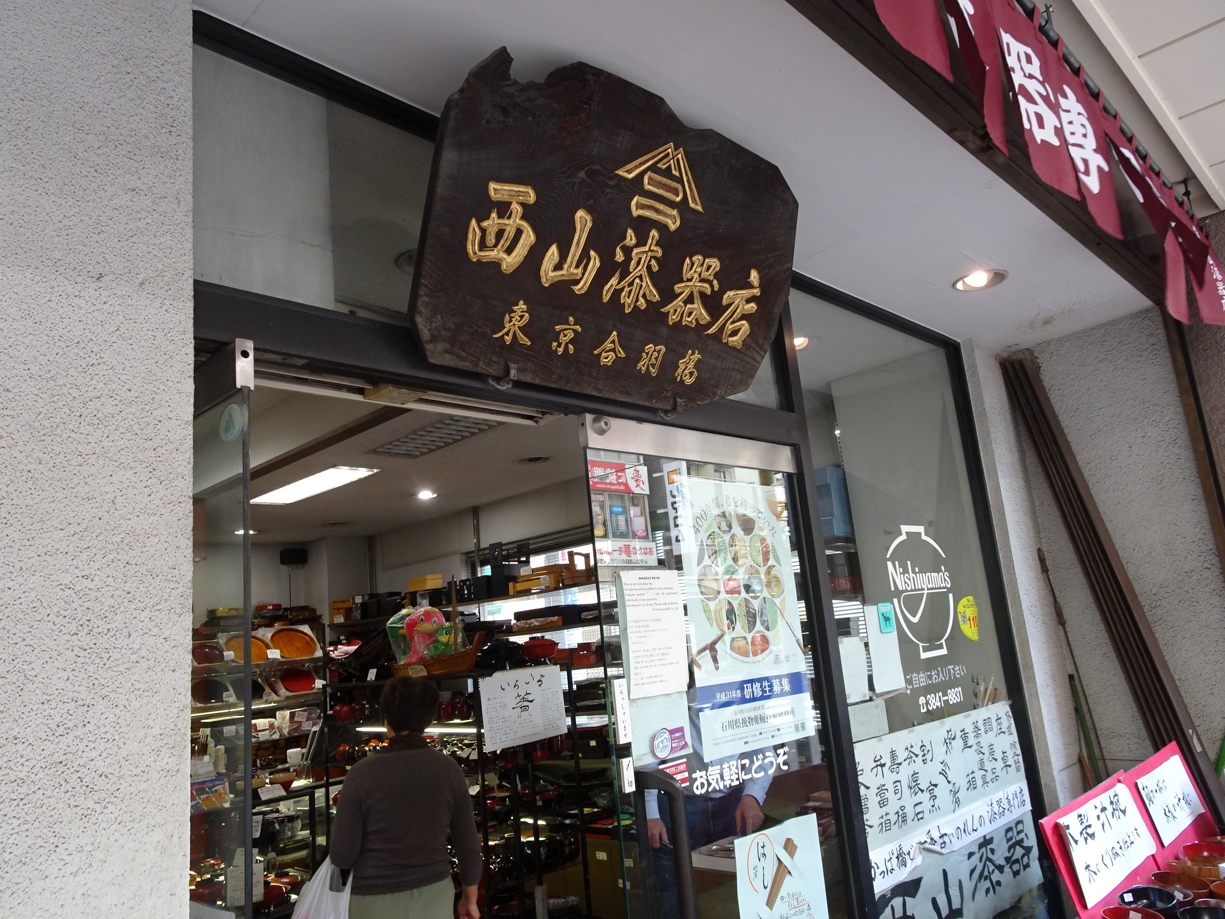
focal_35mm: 24
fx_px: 849
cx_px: 612
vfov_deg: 56.8
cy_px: 460
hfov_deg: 71.6
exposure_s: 1/30
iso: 160
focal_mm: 4.1
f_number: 3.5
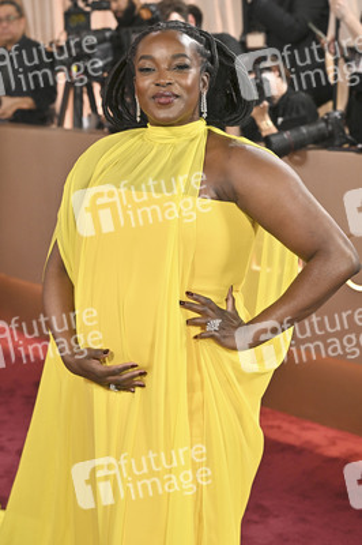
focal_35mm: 74
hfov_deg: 18.4
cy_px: 272
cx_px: 181
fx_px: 1118
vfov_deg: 27.4
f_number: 5
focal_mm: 74
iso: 2500
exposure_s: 1/320
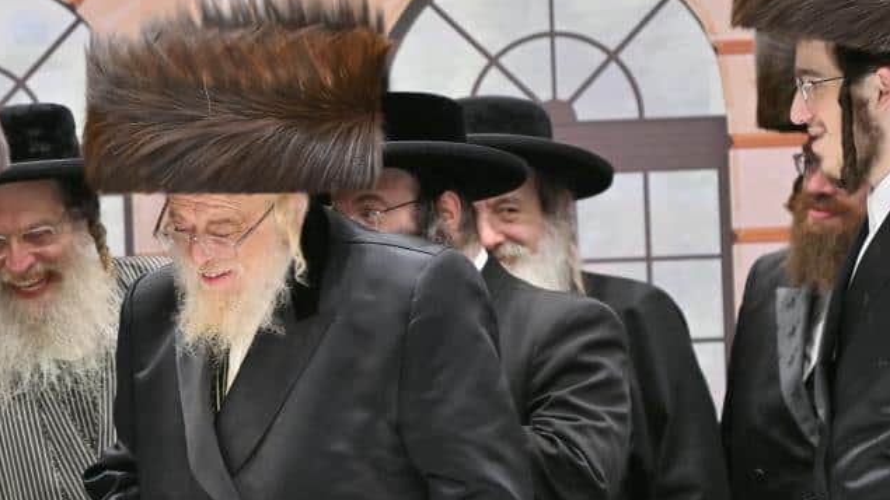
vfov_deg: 2.4
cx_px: 196
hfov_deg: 4.3
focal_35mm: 507
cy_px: 308
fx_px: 11963
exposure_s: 1/320
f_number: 2.8
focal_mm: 200
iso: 320
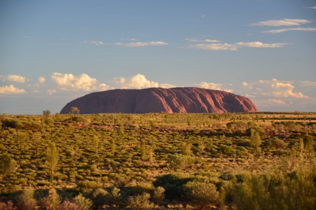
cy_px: 105
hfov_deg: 19.5
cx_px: 158
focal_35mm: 105
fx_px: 920
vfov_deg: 13.0
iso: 250
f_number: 4
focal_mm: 70
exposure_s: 1/160
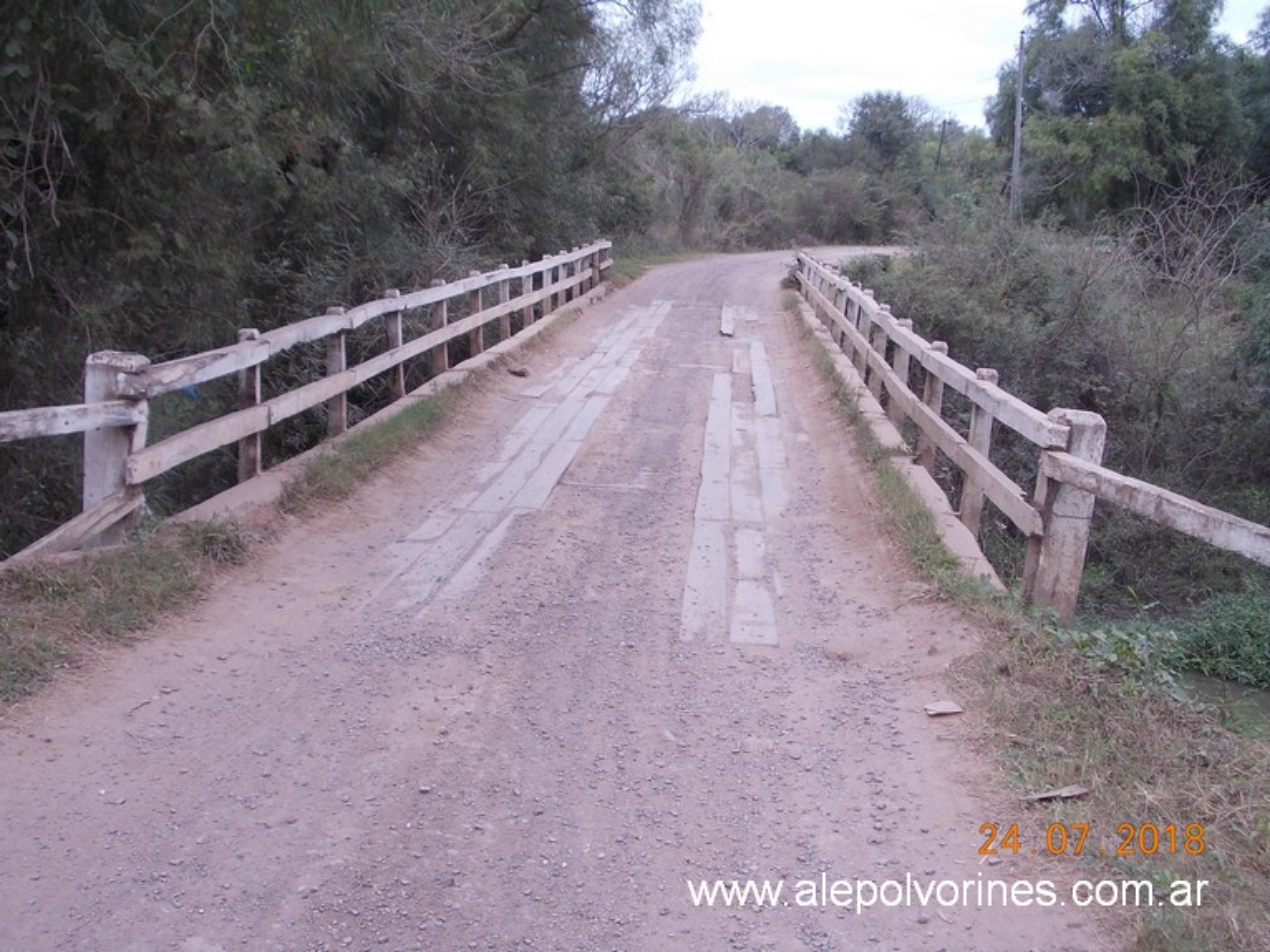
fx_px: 1577
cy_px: 476
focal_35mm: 43
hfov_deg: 43.9
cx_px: 635
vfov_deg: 33.6
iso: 80
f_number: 3.3
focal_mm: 6.1
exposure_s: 1/30
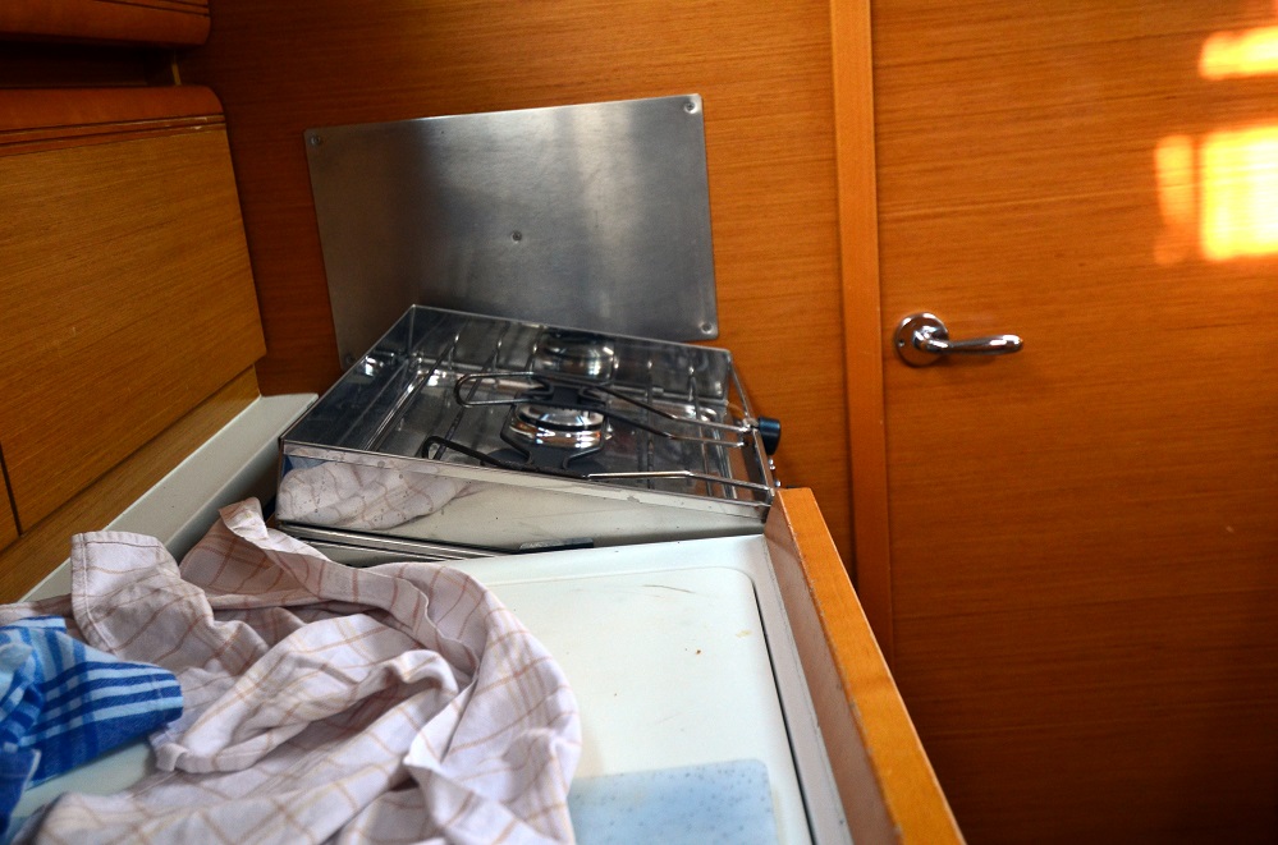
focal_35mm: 36
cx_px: 639
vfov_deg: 36.7
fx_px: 1275
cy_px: 422
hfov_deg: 53.2
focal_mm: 24
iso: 800
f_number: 4
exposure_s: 1/200
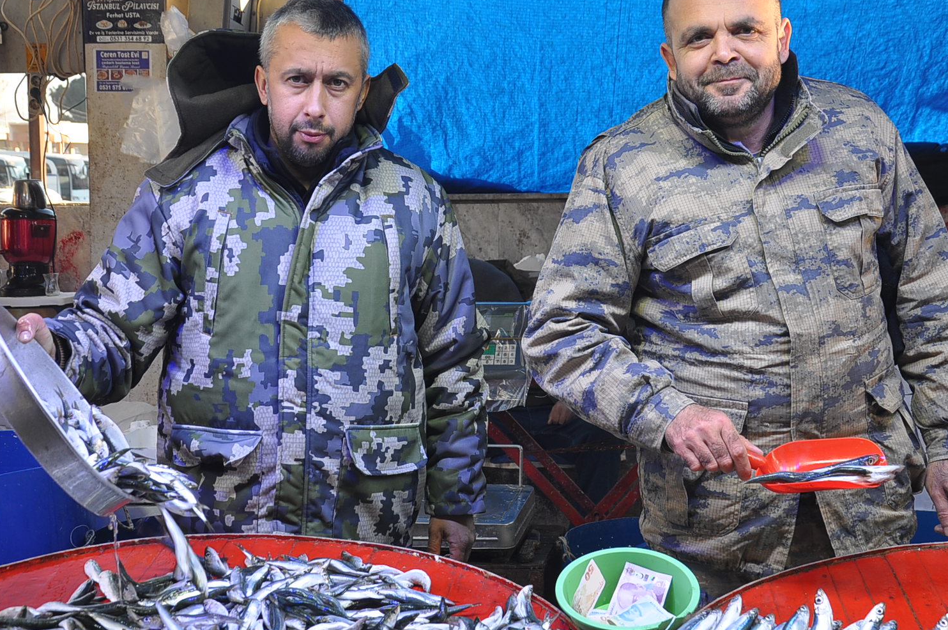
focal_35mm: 65
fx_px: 1710
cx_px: 493
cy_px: 292
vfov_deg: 20.9
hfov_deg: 31.0
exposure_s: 1/125
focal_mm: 30
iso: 200
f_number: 5.6
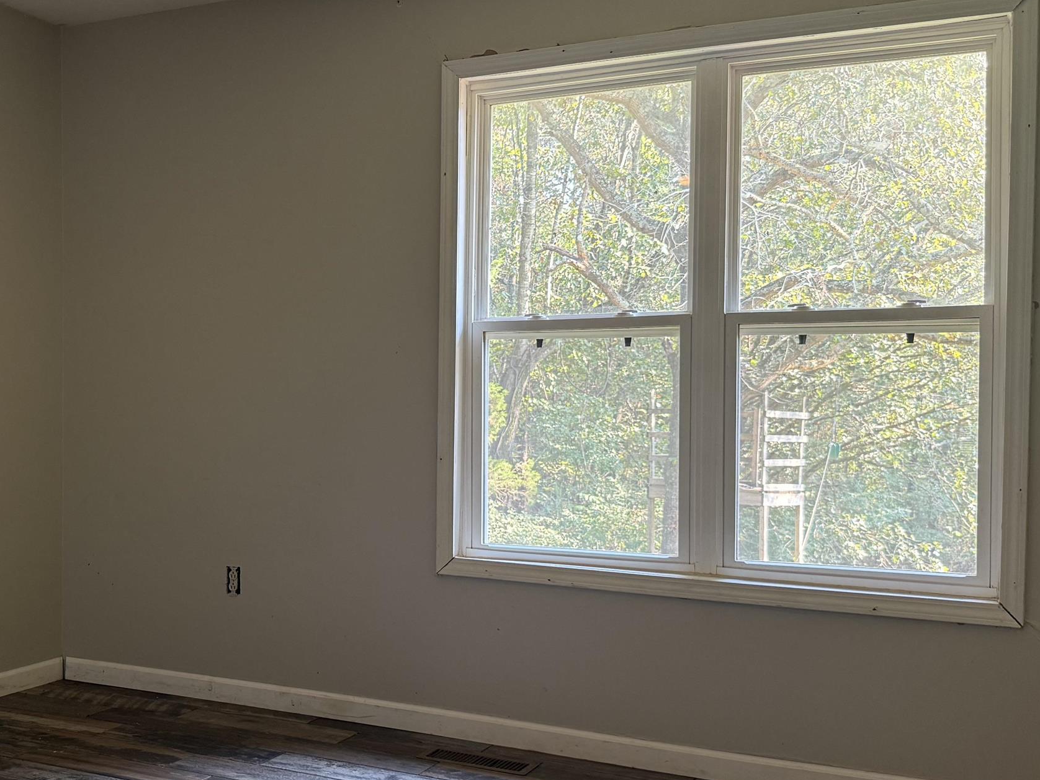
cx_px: 287
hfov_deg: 41.9
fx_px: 1322
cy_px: 422
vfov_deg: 32.9
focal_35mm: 44
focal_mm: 6.76
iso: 160
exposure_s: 1/60
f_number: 1.78
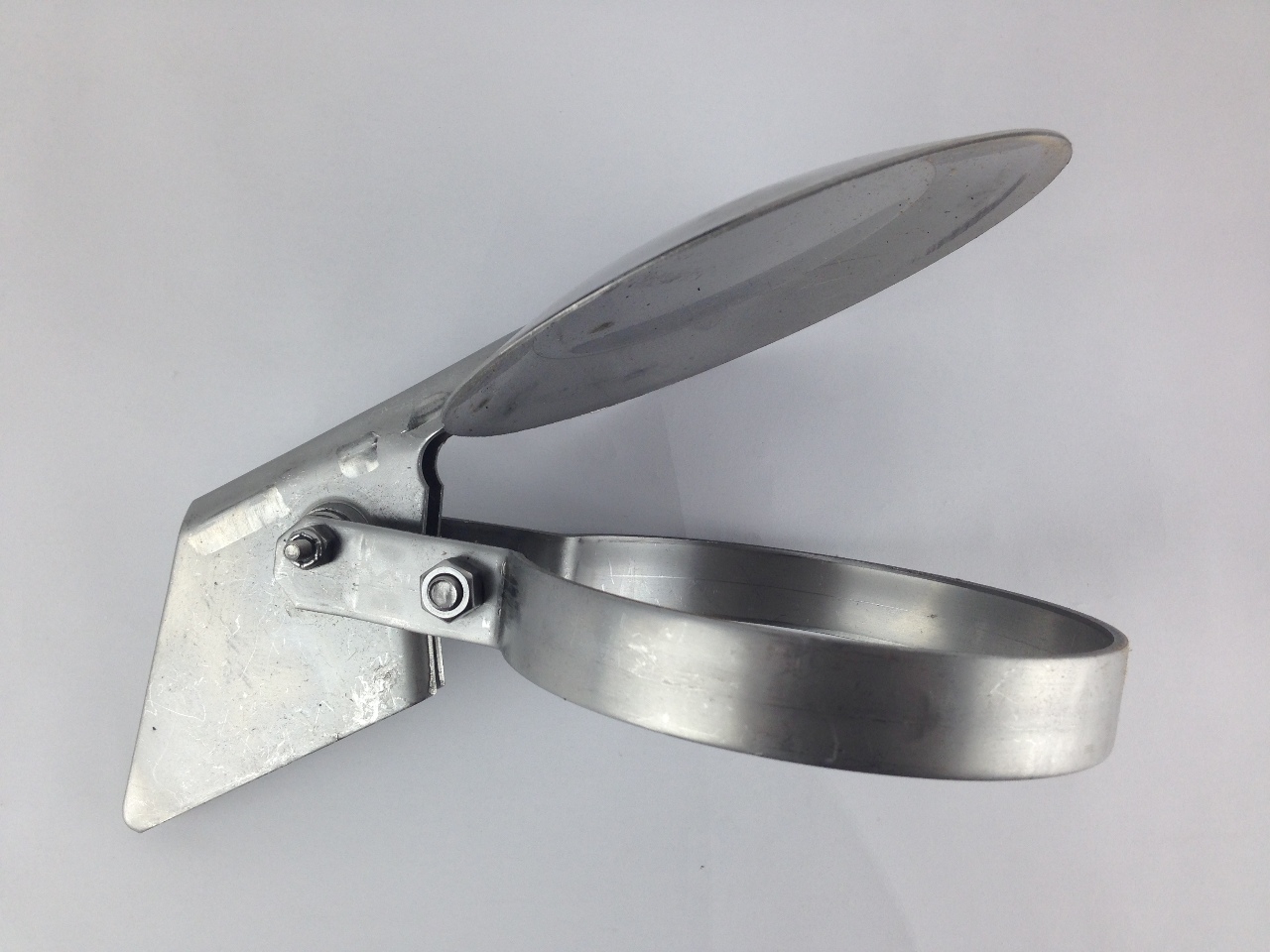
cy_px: 476
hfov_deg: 55.4
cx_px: 635
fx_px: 1211
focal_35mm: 33
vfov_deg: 42.9
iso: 50
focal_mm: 4.12
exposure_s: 1/120
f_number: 2.4
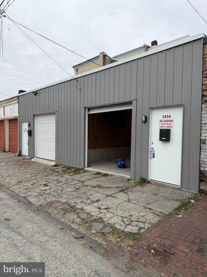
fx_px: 191
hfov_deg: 56.8
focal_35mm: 24
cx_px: 104
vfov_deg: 71.6
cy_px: 138
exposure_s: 1/218
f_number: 1.78
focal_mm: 6.76
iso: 64
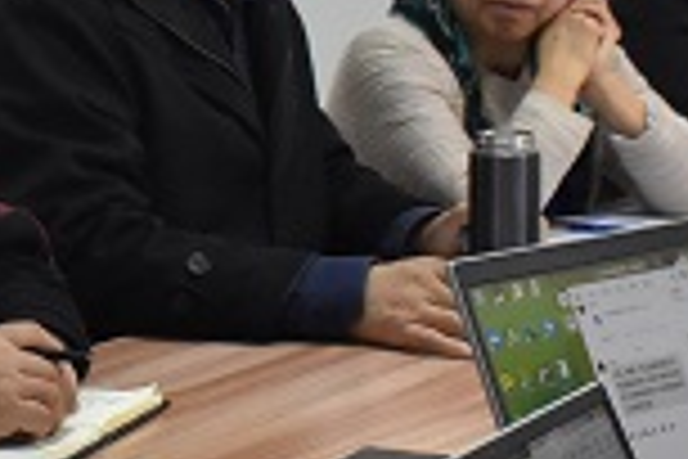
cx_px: -324
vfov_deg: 9.1
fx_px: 2886
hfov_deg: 12.9
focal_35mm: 151
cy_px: 99
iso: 1600
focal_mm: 24
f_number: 7.1
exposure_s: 1/80
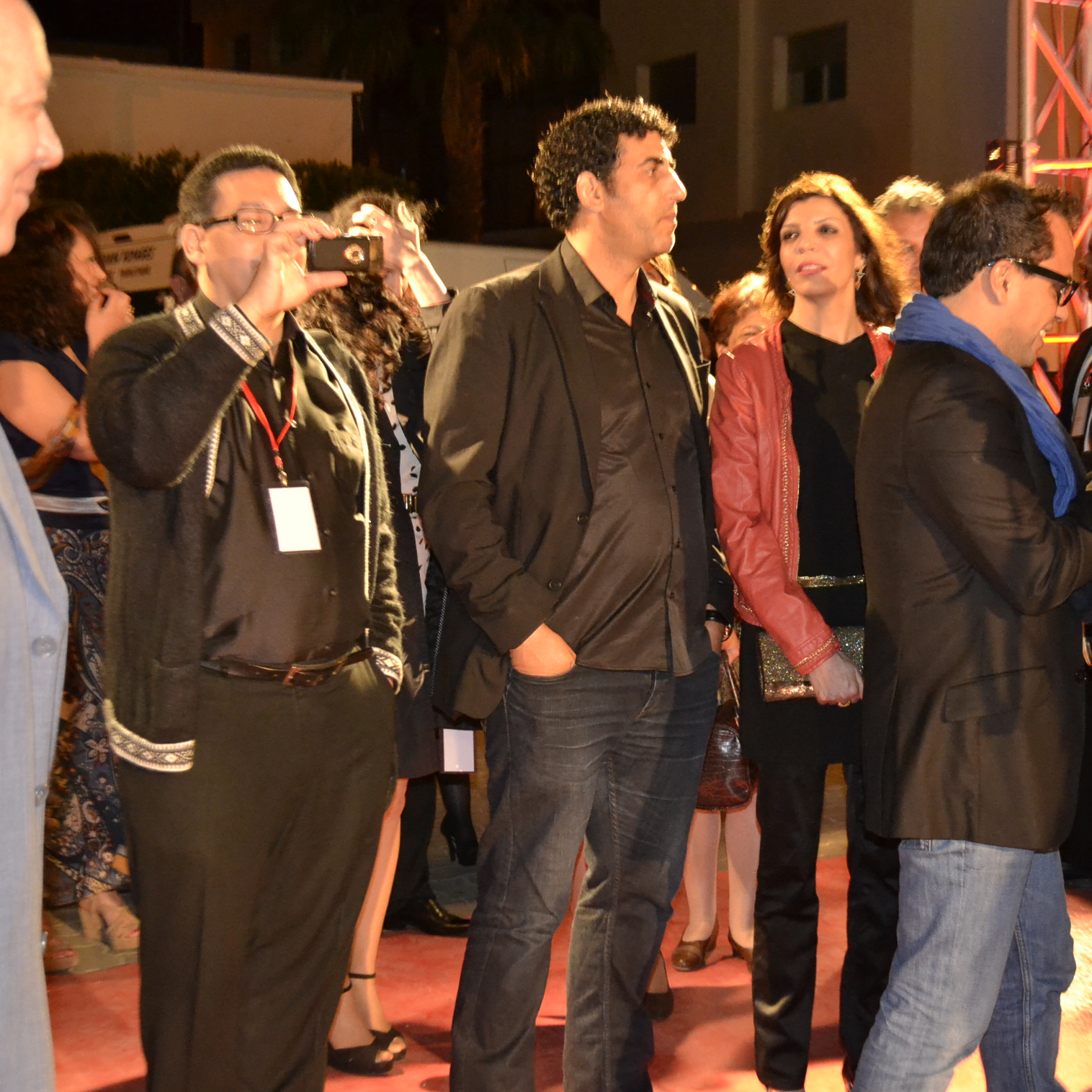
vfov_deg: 27.7
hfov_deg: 27.6
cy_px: 546
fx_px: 2213
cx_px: 673
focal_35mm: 62
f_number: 4.8
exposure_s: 1/60
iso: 2800
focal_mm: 32
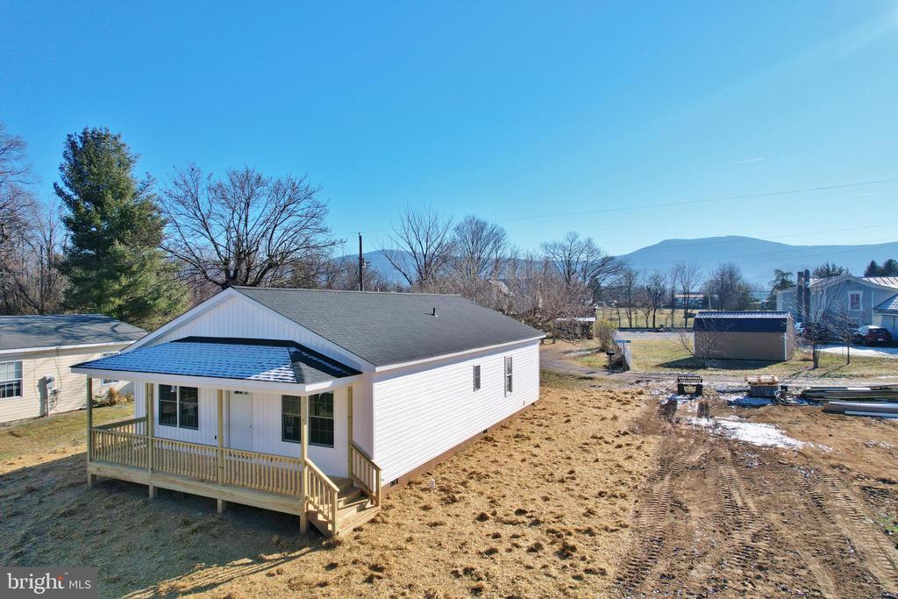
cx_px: 449
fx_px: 549
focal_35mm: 22
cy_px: 300
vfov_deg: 57.2
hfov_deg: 78.6
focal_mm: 8.38
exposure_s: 1/2500
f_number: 2.8
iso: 100
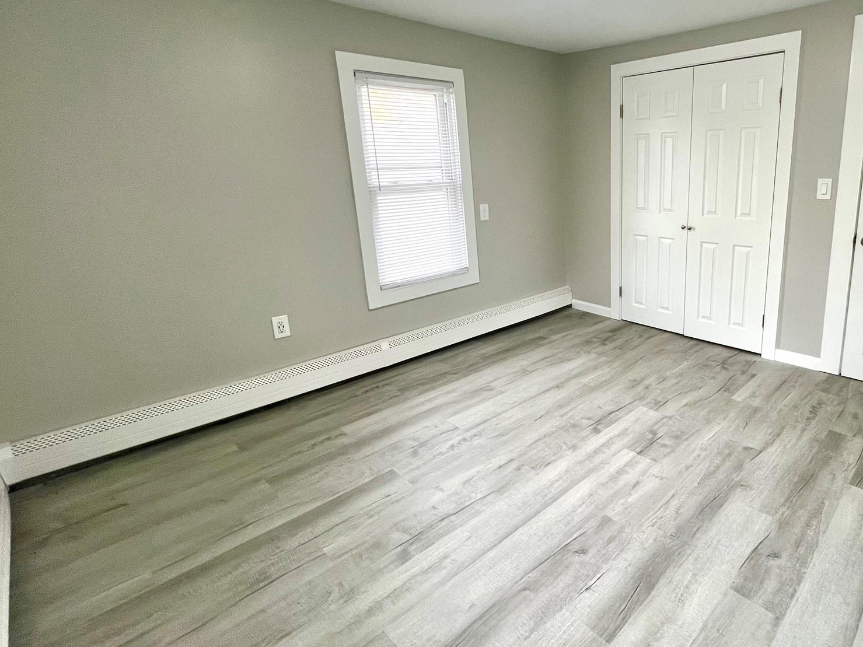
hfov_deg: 84.1
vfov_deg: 71.3
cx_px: 589
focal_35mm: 18
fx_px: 449
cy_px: 281
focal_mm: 1.57
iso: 200
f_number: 1.8
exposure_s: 1/120
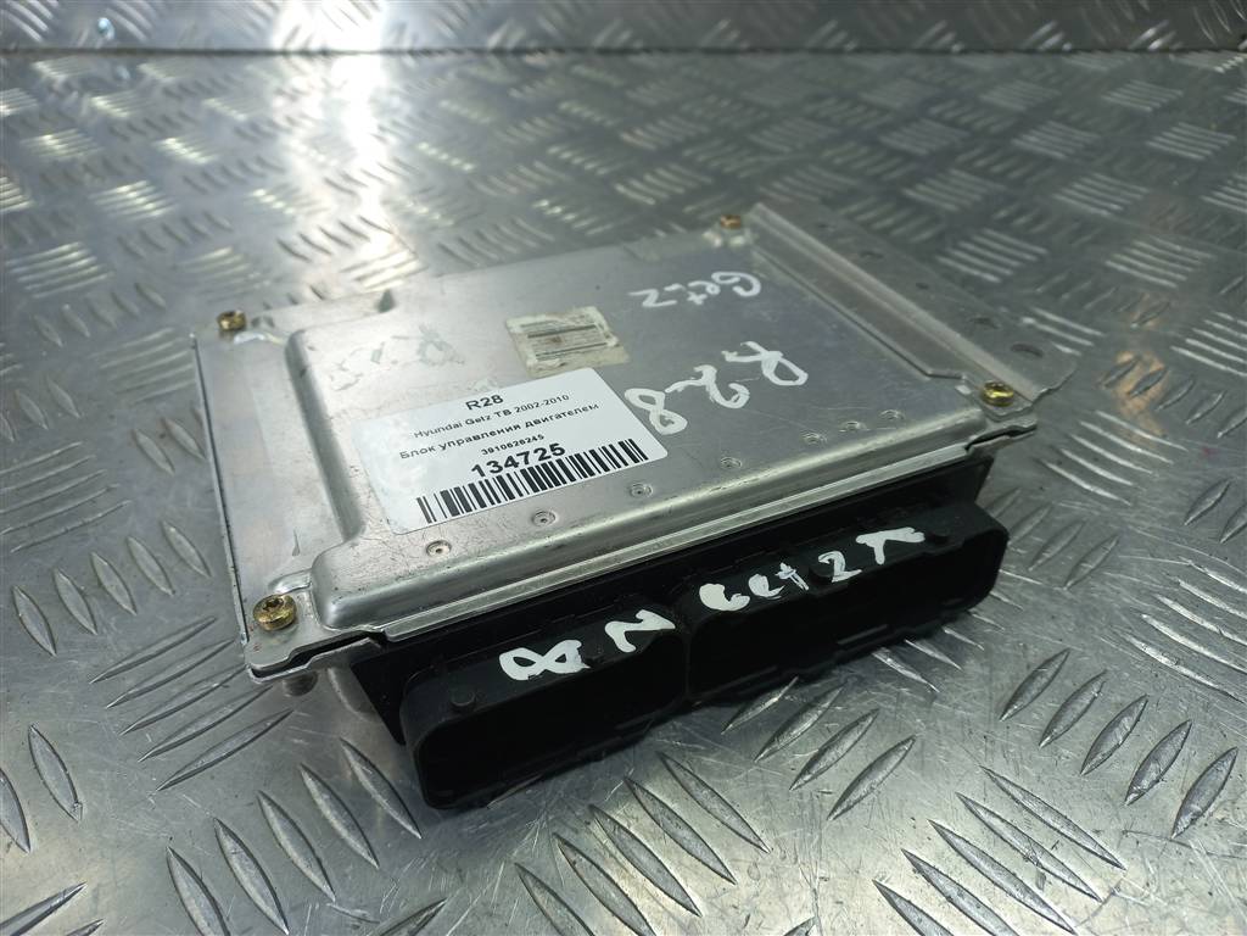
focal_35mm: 25
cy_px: 468
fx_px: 901
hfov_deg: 69.4
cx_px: 624
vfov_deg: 54.9
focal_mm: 4.6
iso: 40
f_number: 1.8
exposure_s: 1/50
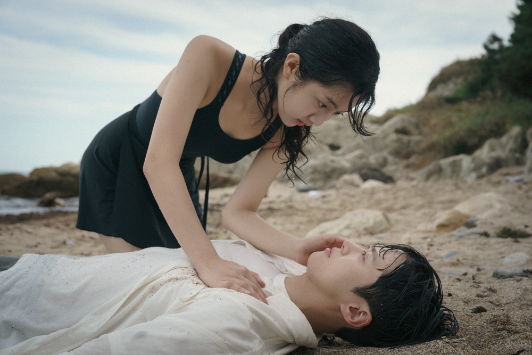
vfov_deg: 31.9
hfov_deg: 46.4
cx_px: 266
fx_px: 621
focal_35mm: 42
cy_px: 178
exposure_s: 1/320
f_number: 5
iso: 100
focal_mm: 42
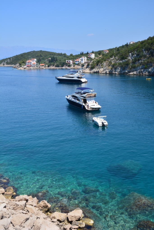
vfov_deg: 51.3
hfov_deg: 35.5
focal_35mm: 38
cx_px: 77
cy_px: 115
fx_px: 241
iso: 200
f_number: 18
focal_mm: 25
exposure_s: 1/30
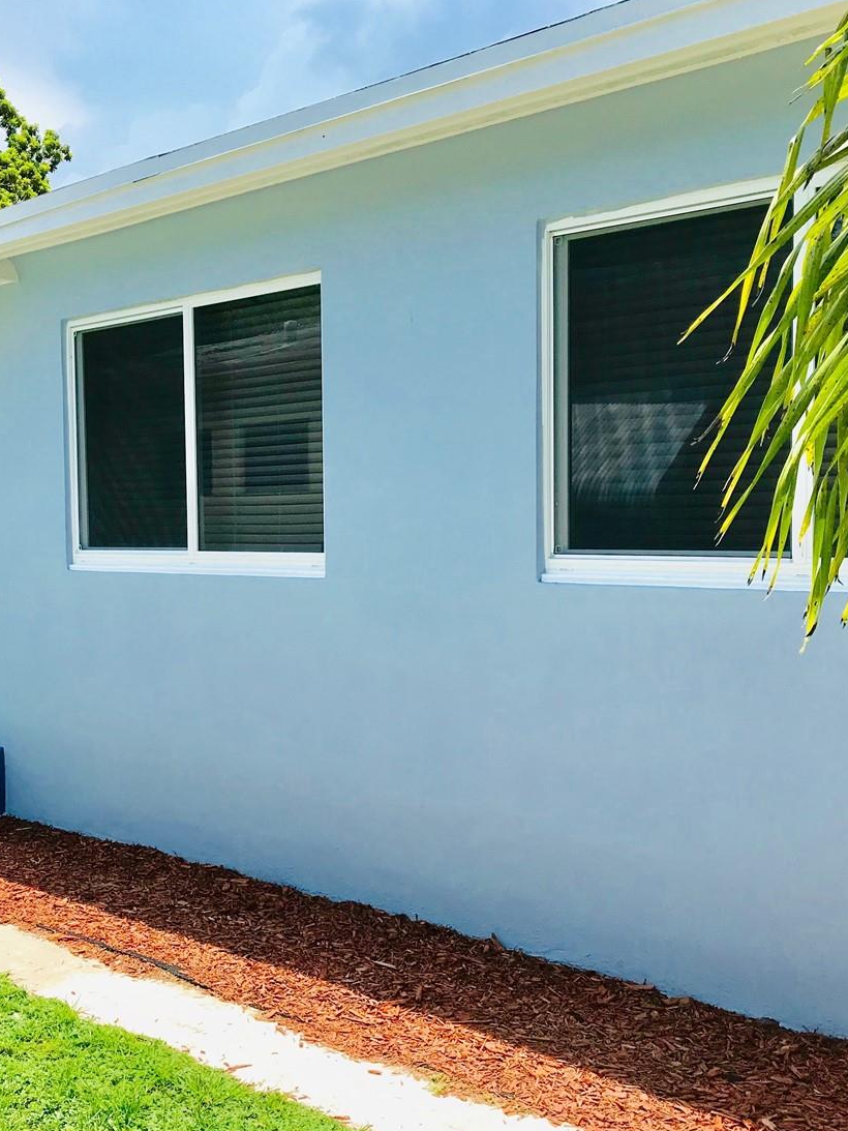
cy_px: 601
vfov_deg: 45.7
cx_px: 271
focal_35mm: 41
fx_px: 1339
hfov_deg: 34.8
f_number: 1.8
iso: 20
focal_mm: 3.99
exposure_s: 1/1520
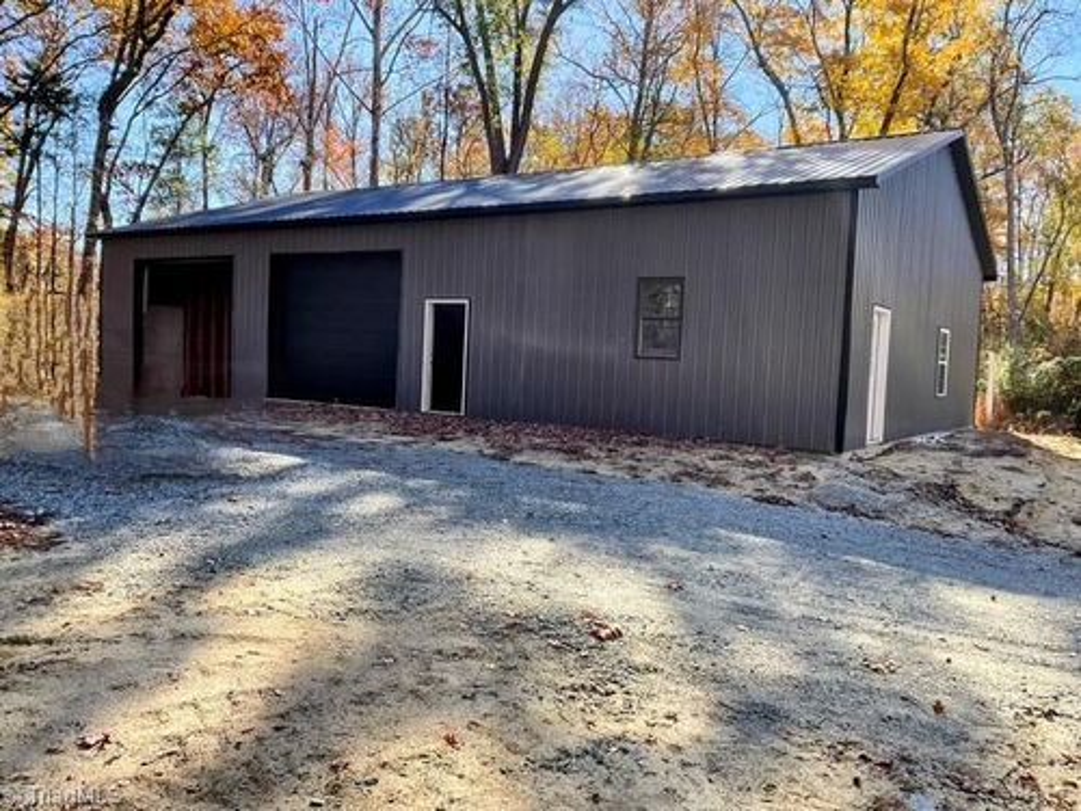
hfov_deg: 61.7
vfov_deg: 48.2
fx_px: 906
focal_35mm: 29
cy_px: 406
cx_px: 540
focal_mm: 3
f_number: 1.8
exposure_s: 1/500
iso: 16
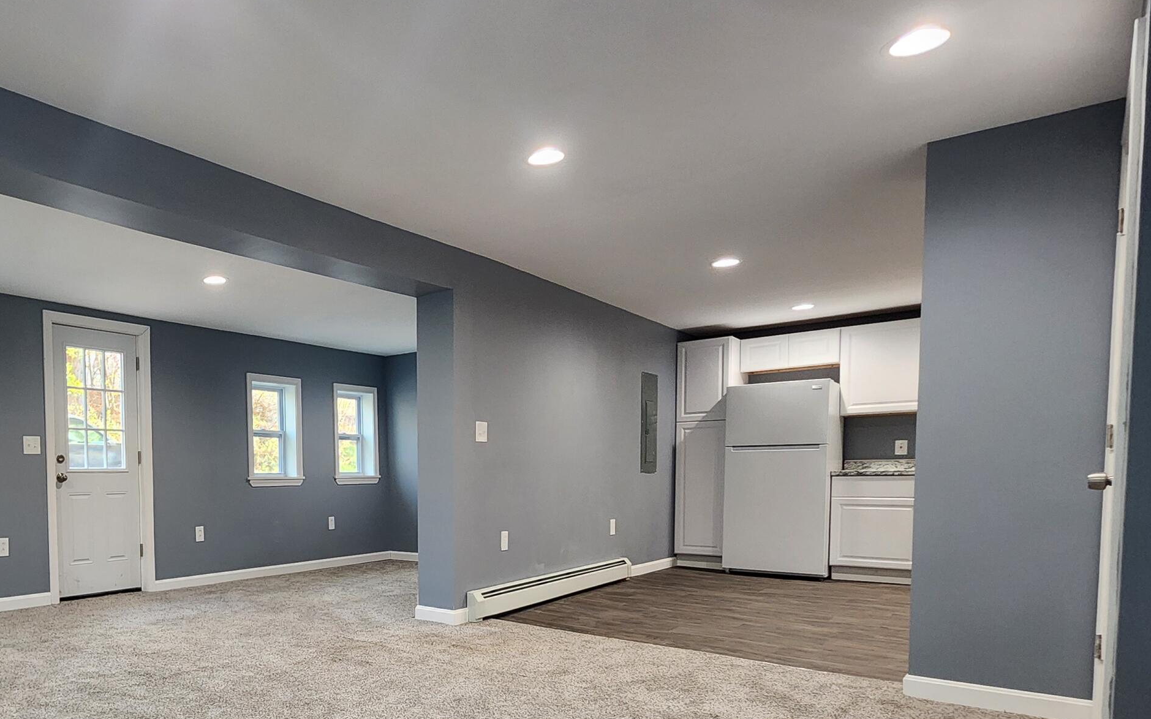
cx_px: 251
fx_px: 690
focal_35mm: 22
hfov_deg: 72.5
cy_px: 515
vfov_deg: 53.2
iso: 320
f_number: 2.2
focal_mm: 2.2
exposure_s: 1/60
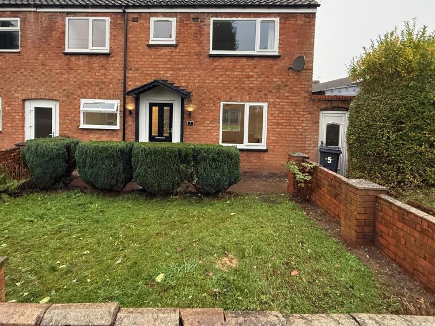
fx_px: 239
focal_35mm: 19
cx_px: 193
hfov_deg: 84.3
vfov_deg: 67.5
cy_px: 121
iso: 320
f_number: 2.2
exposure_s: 1/99
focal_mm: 2.22
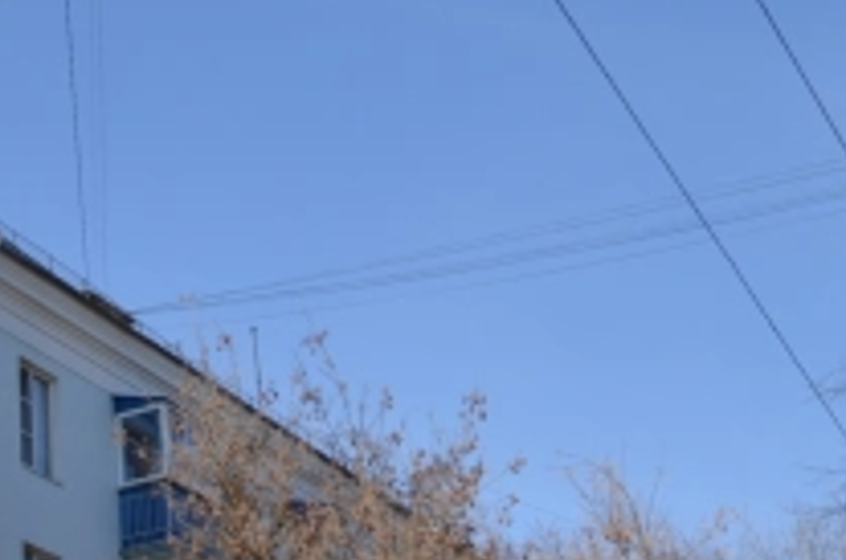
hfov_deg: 21.2
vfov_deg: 14.7
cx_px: -323
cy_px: 875
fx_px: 1993
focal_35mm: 85
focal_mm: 18
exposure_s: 1/250
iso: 125
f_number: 8
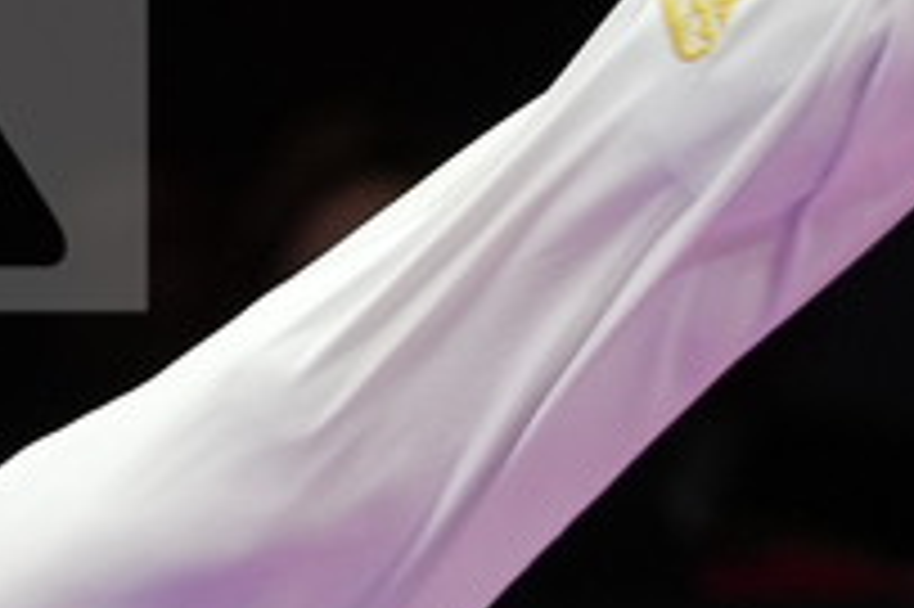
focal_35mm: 1082
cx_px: -180
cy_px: 1239
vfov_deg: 1.3
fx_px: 27448
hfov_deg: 1.9
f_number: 2.8
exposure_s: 1/1000
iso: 640
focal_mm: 137
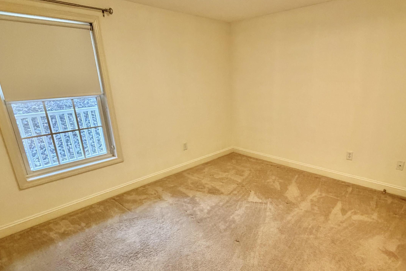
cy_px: 148
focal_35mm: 21
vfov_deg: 59.4
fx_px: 237
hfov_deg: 80.6
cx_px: 237
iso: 400
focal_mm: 2.22
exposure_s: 1/60
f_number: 2.2
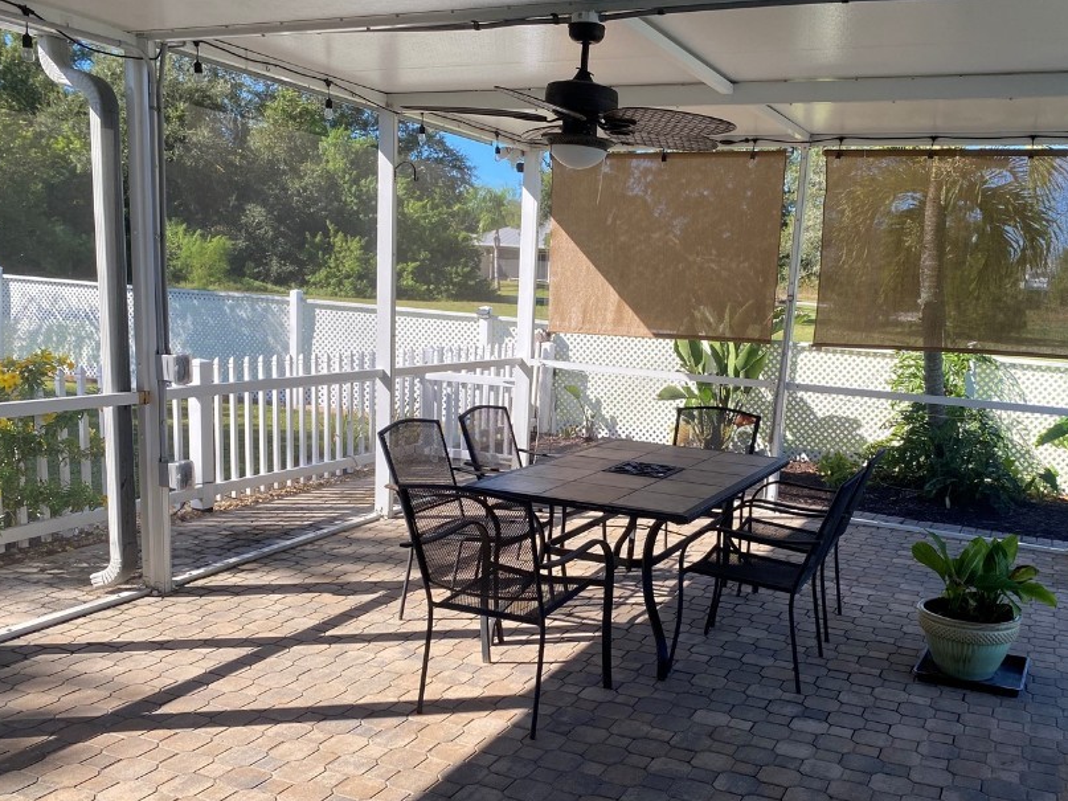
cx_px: 641
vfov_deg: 42.7
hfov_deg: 55.0
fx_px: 1018
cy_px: 485
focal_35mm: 33
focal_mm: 4.25
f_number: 1.8
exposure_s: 1/644
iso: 32
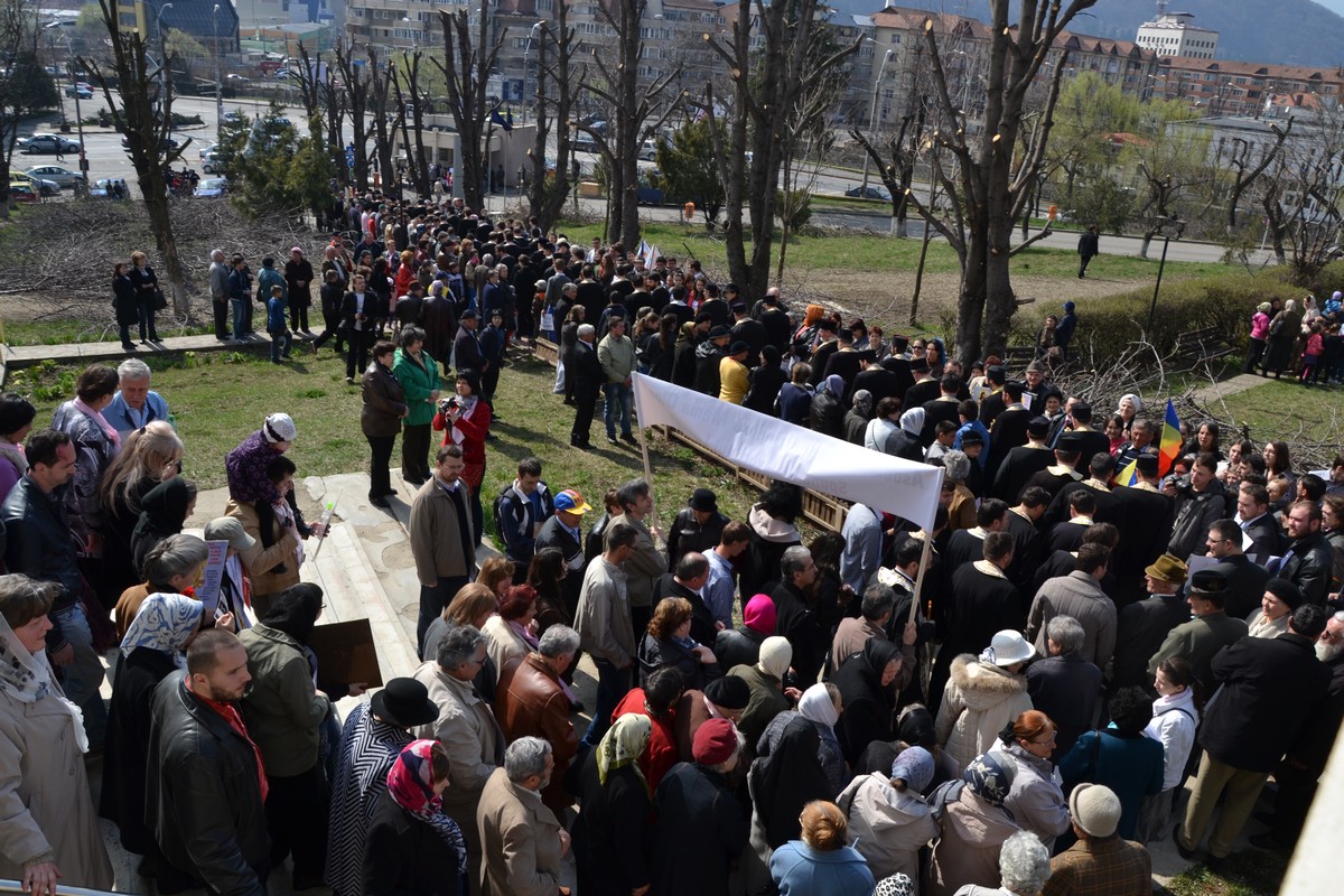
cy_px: 448
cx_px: 672
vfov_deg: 47.9
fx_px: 1008
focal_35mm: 27
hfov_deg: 67.4
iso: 100
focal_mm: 18
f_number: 7.1
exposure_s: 1/200
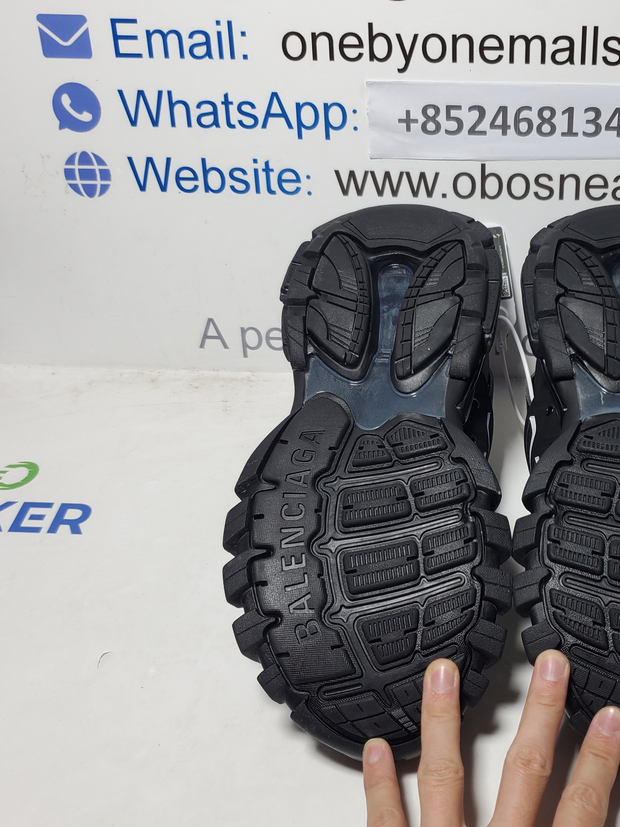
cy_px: 425
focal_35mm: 39
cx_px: 518
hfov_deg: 35.3
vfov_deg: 47.9
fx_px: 931
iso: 50
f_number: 1.5
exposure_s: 1/420
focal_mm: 4.3
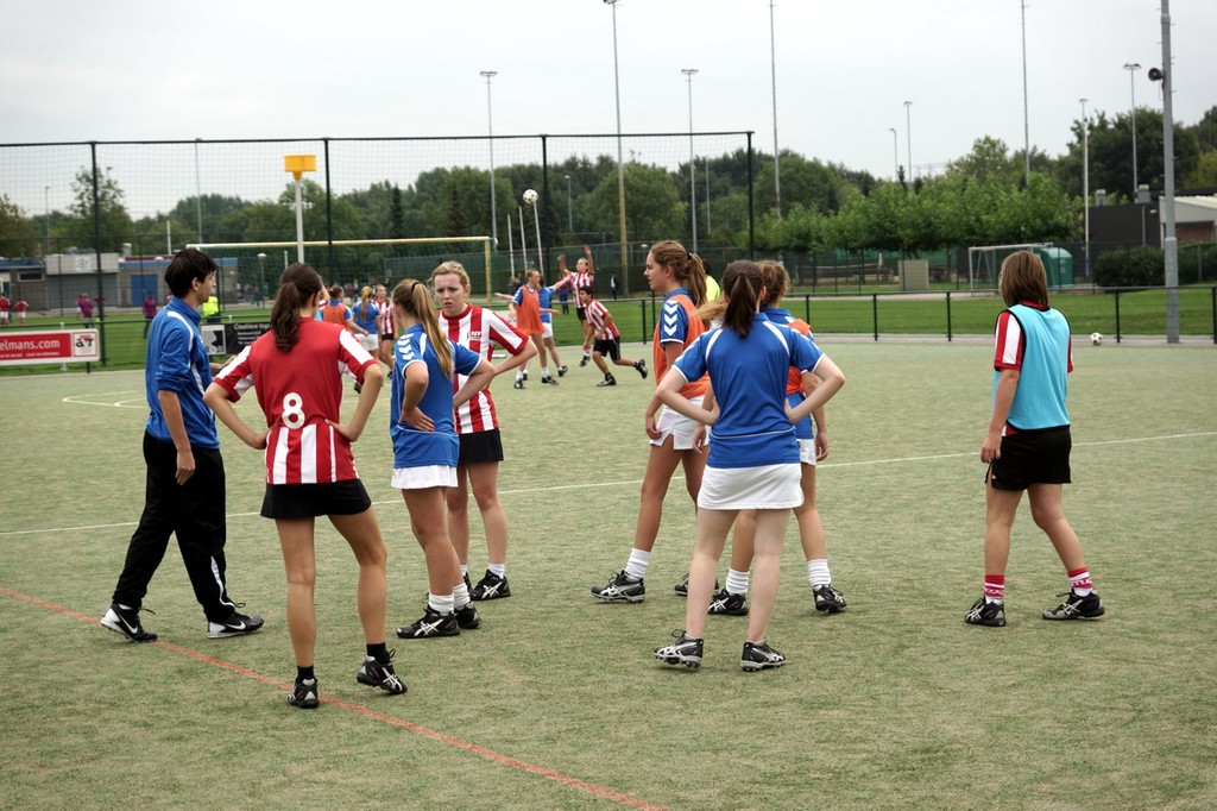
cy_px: 406
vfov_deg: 18.2
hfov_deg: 27.0
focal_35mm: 75
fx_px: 2534
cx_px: 608
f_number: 2.8
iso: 100
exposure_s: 1/1250
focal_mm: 50
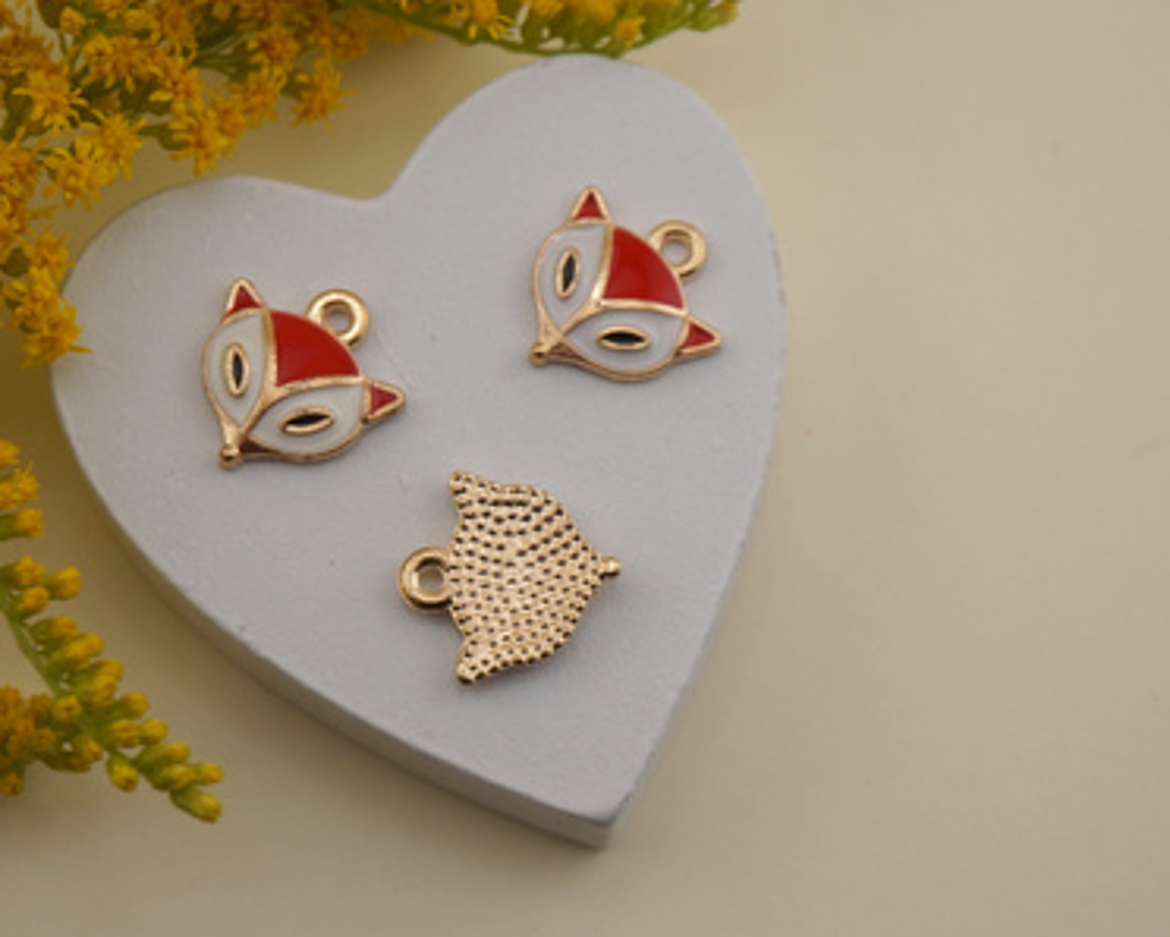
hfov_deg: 25.3
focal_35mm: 75
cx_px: 497
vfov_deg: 20.4
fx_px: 2598
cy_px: 470
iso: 100
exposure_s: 1/100
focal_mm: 44
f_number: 8
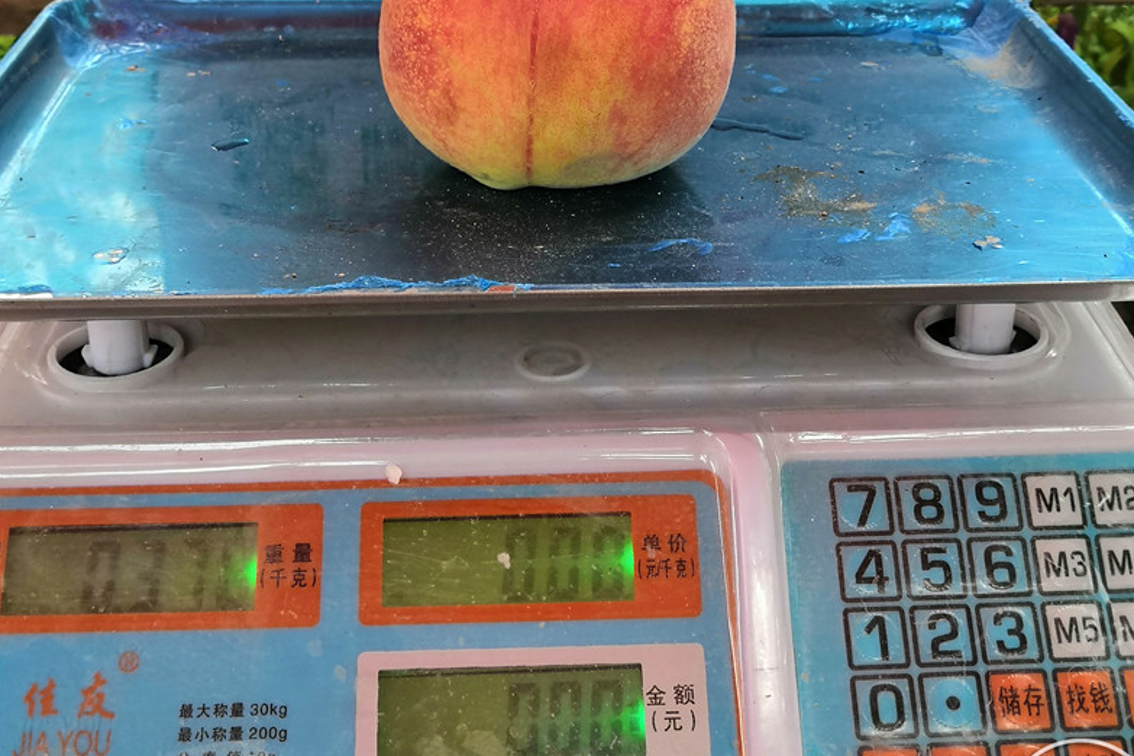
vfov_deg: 26.2
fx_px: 1606
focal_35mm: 51
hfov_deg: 38.9
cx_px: 576
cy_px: 196
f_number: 1.8
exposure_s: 1/152
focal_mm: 3.95
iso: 50
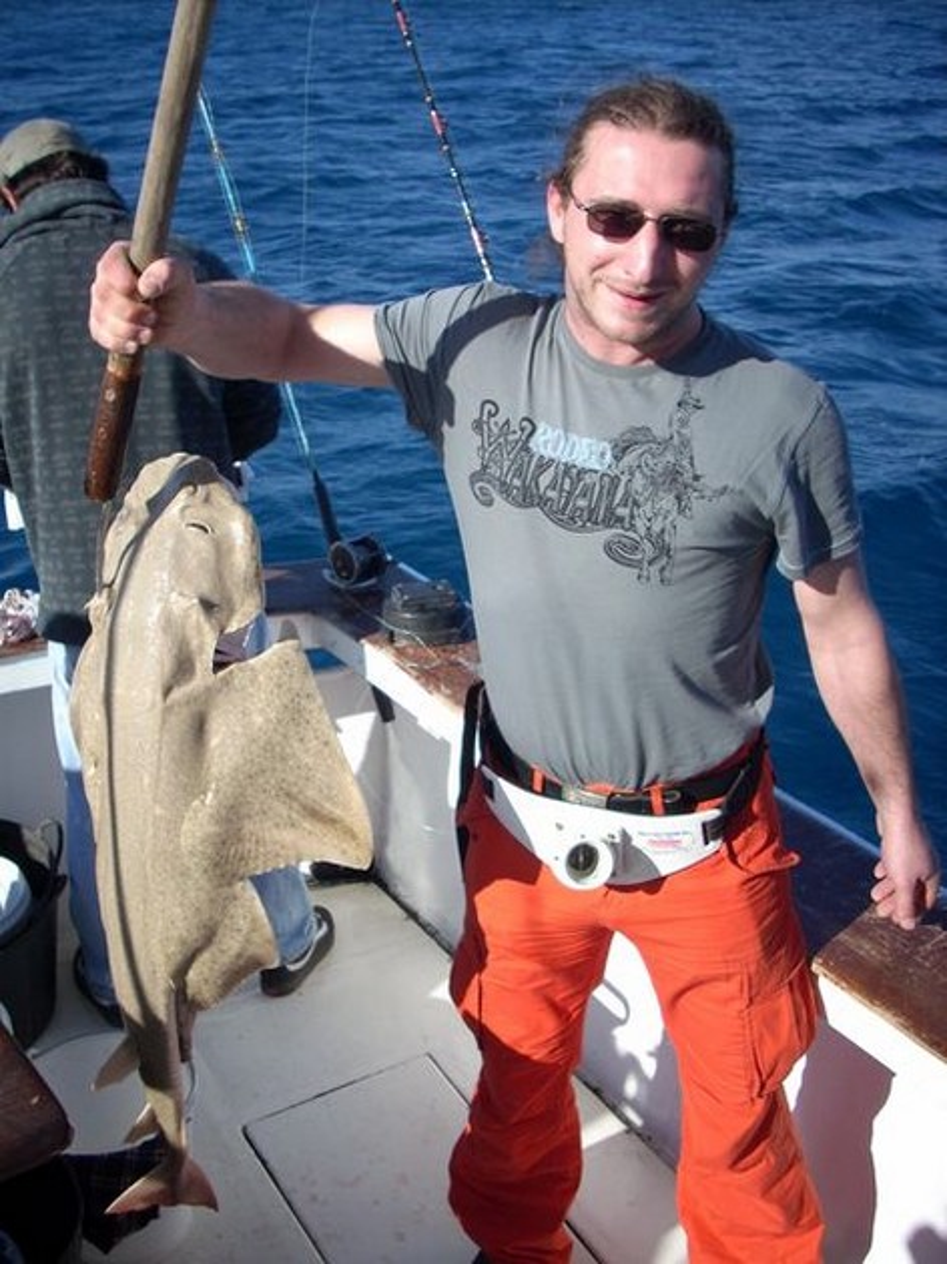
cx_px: 474
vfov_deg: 50.2
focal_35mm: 37
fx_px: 1351
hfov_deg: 38.6
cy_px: 632
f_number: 5.6
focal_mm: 6.2
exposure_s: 1/201
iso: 64
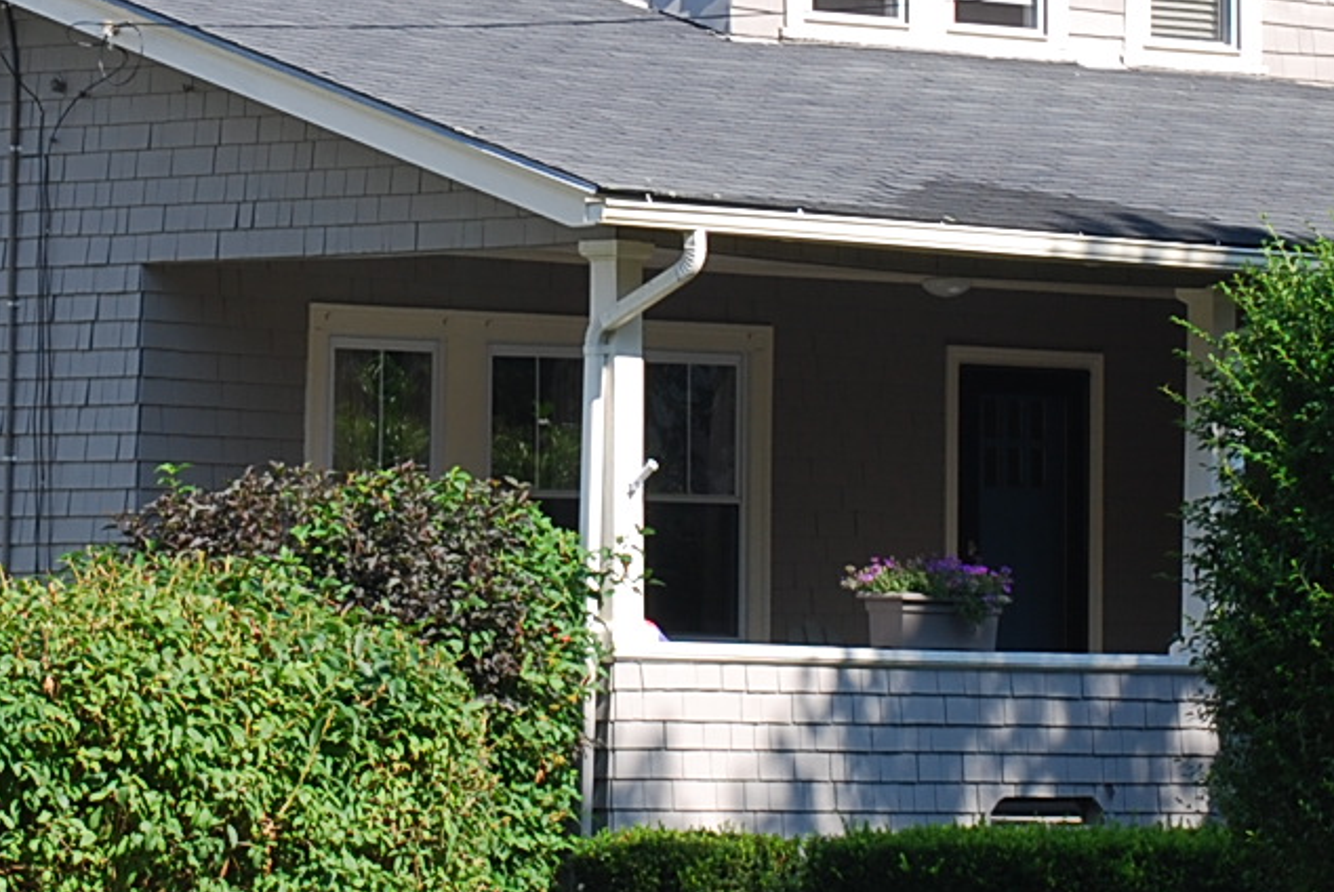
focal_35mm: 220
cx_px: 617
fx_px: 8160
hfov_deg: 9.3
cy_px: 109
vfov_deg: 6.2
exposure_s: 1/160
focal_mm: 48
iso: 100
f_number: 6.3
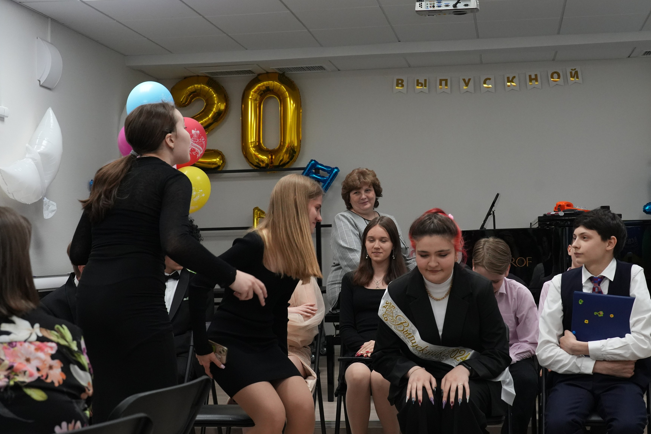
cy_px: 225
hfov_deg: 33.9
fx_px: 1067
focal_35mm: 59
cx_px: 380
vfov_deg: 23.0
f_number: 5.6
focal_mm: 50
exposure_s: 1/320
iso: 4000
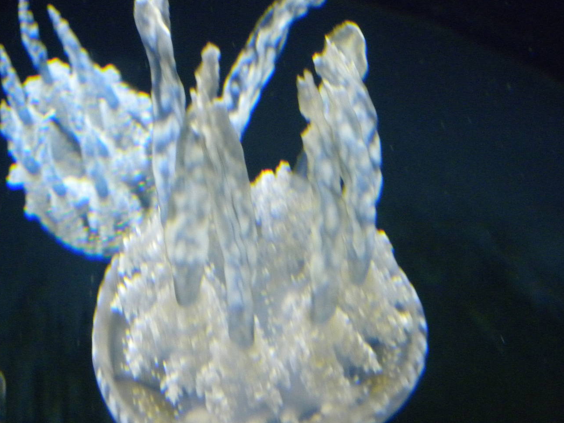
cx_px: 288
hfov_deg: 33.8
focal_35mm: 57
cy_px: 236
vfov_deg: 25.6
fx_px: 929
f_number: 3.2
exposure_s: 1/37.7
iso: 400
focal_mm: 8.2
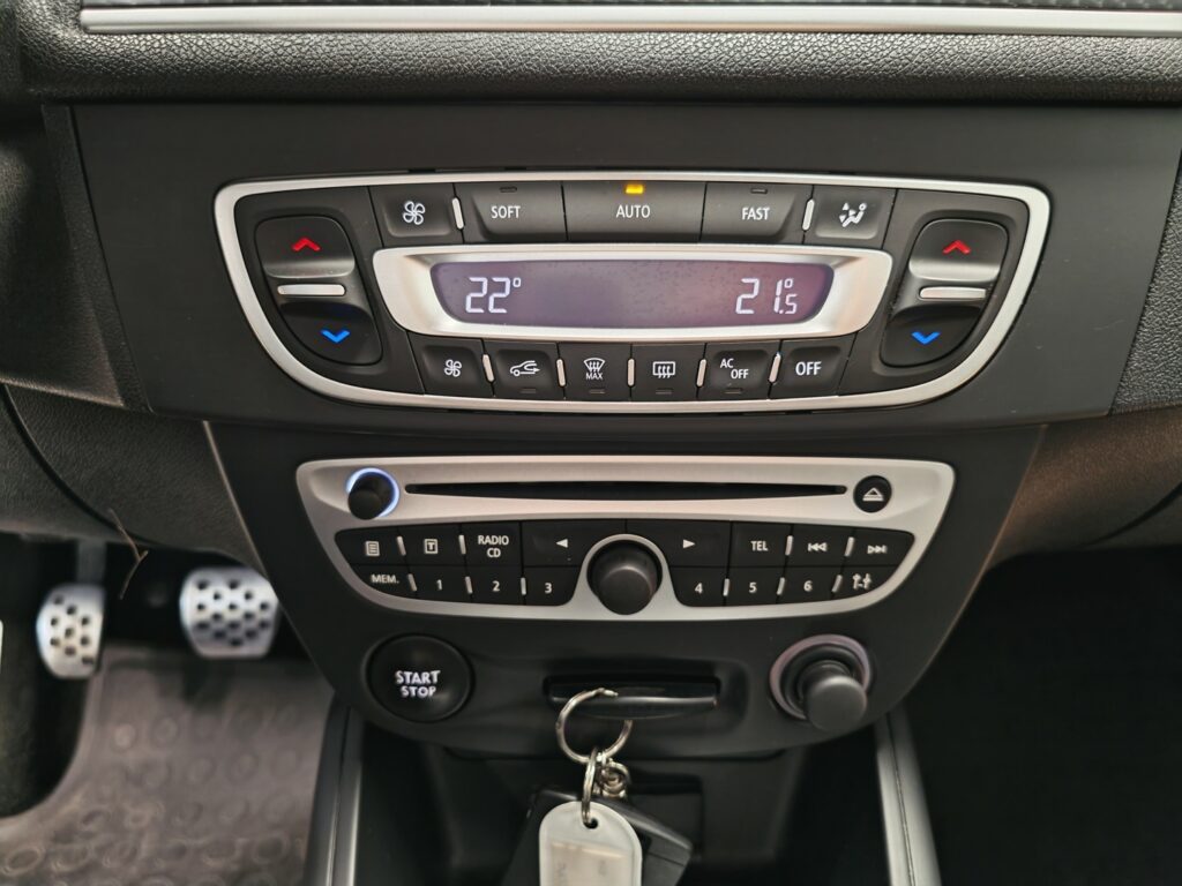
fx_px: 785
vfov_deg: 58.9
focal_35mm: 23
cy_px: 443
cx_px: 591
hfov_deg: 73.9
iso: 640
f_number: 1.6
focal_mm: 5.4
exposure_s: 1/50
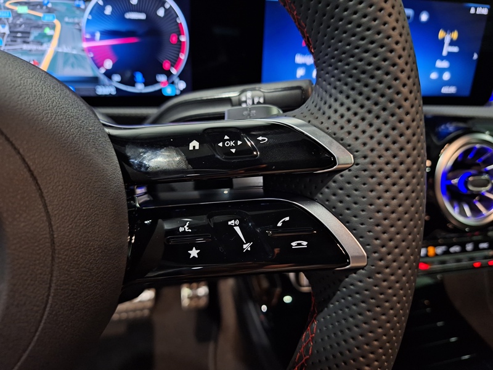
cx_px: 246
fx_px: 328
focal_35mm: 23
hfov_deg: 73.9
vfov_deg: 58.9
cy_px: 185
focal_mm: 5.54
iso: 800
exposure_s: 1/20
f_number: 1.8
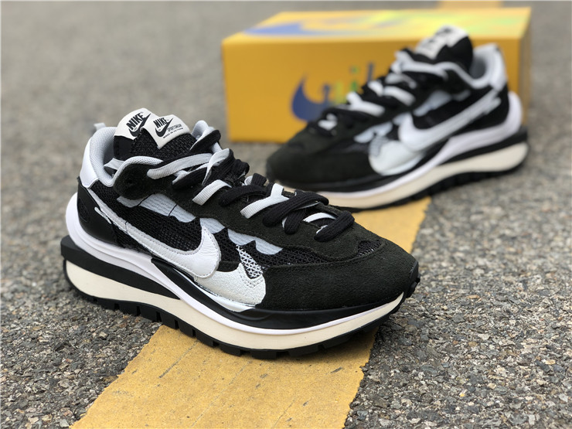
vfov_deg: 28.0
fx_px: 859
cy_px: 214
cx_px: 286
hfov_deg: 36.8
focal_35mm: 52
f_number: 2.4
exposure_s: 1/607
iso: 16
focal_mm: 6
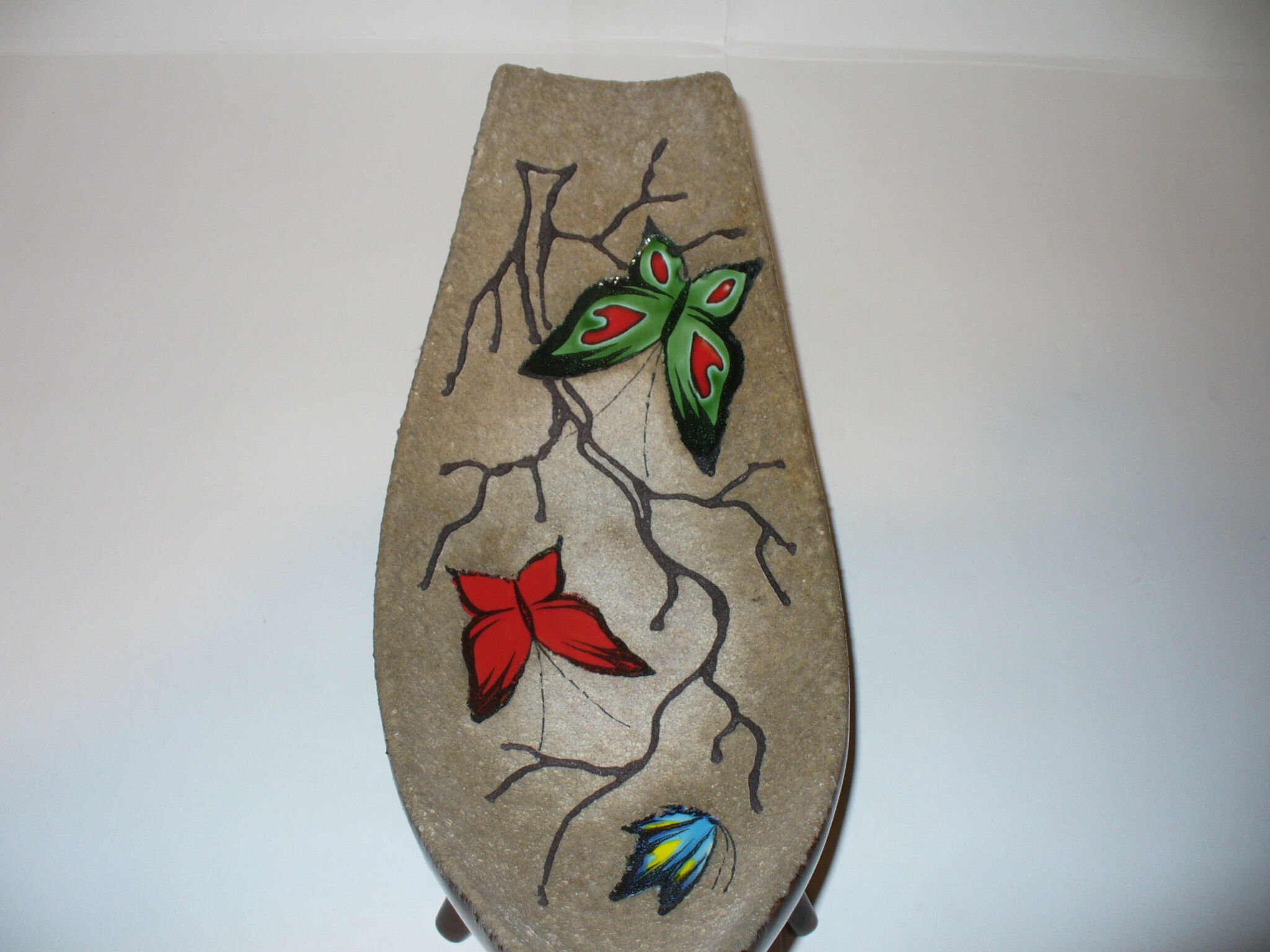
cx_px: 635
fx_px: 1357
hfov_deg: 50.1
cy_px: 476
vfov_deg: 38.7
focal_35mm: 37
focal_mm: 6.1
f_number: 2.8
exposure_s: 1/8
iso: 80
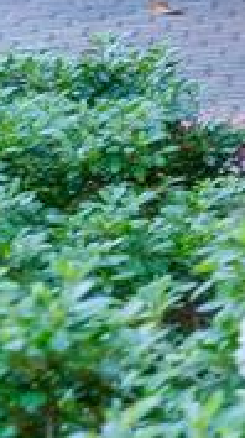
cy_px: -403
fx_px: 3468
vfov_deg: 7.0
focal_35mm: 299
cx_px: 1594
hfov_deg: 3.4
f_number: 8
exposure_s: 1/100
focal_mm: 35
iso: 1250
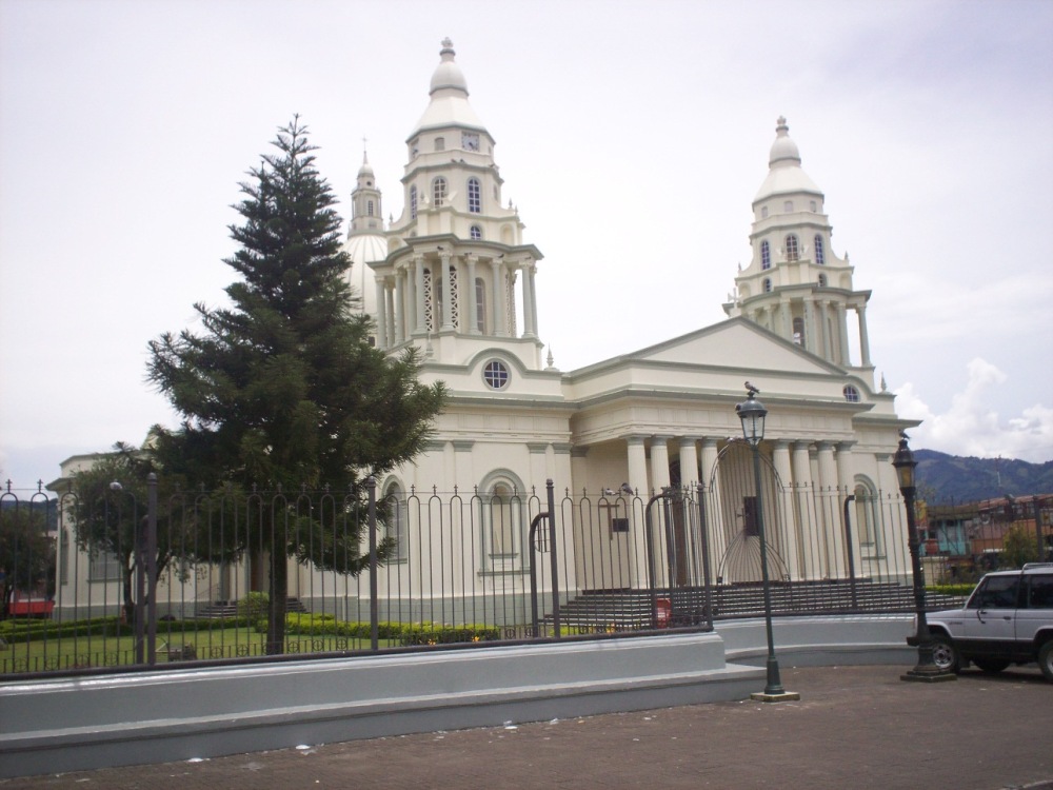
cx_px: 526
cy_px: 395
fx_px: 1095
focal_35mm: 36
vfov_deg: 39.7
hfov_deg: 51.4
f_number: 4.5
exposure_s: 1/855
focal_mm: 6
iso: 100
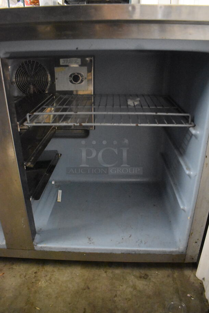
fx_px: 235
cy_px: 156
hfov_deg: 48.0
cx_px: 104
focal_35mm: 27
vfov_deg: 67.3
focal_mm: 18
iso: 12800
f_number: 3.5
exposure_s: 1/80
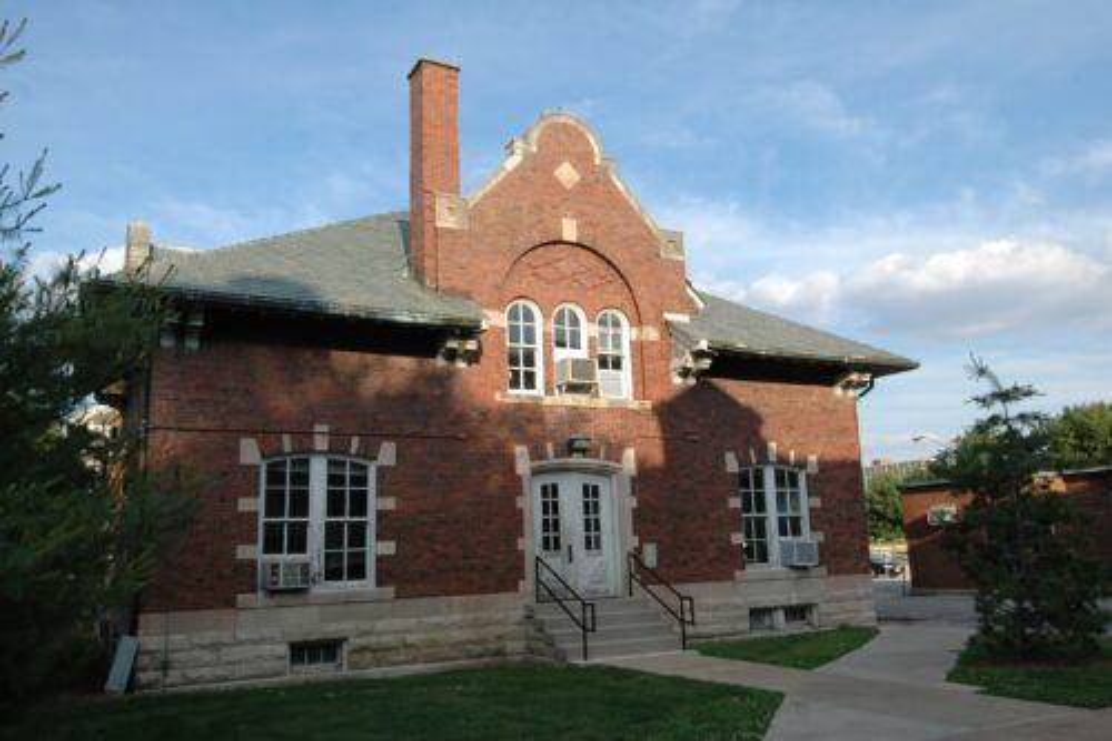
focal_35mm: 28
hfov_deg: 64.6
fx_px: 880
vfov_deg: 45.6
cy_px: 370
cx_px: 556
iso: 200
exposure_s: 1/250
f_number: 8
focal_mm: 19
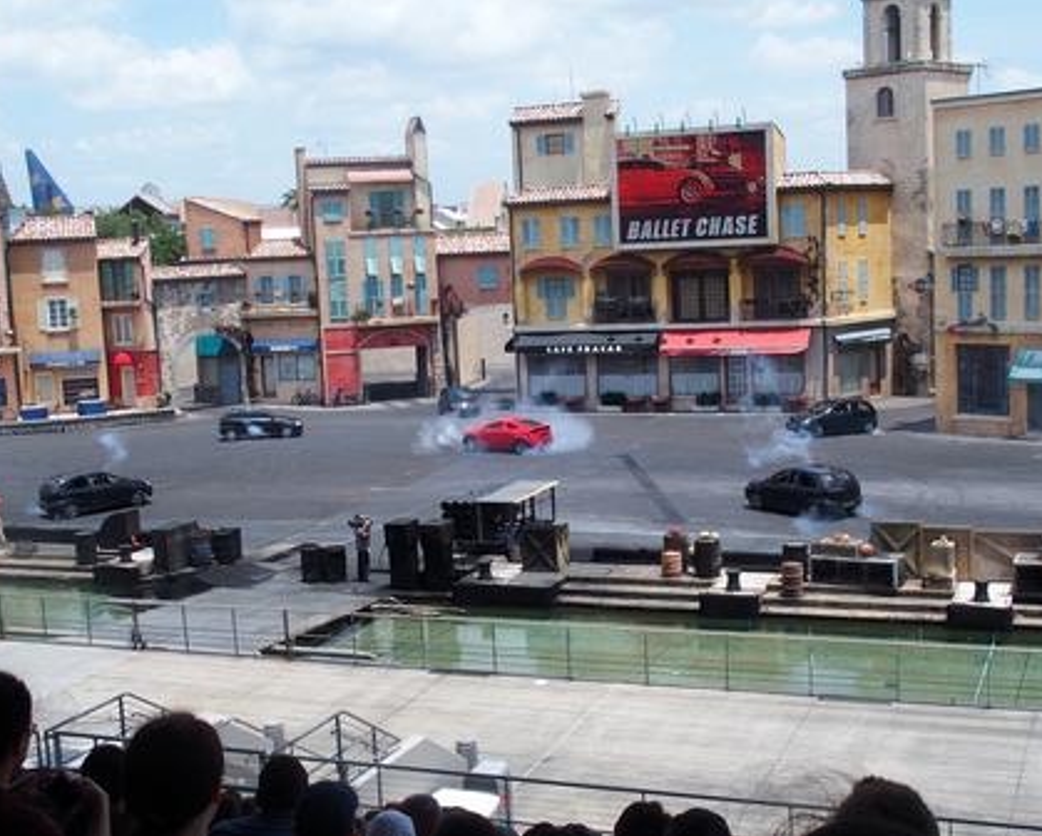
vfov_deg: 34.2
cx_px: 492
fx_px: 1358
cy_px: 418
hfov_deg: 42.0
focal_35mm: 44
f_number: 4
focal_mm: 9
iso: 125
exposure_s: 1/1000
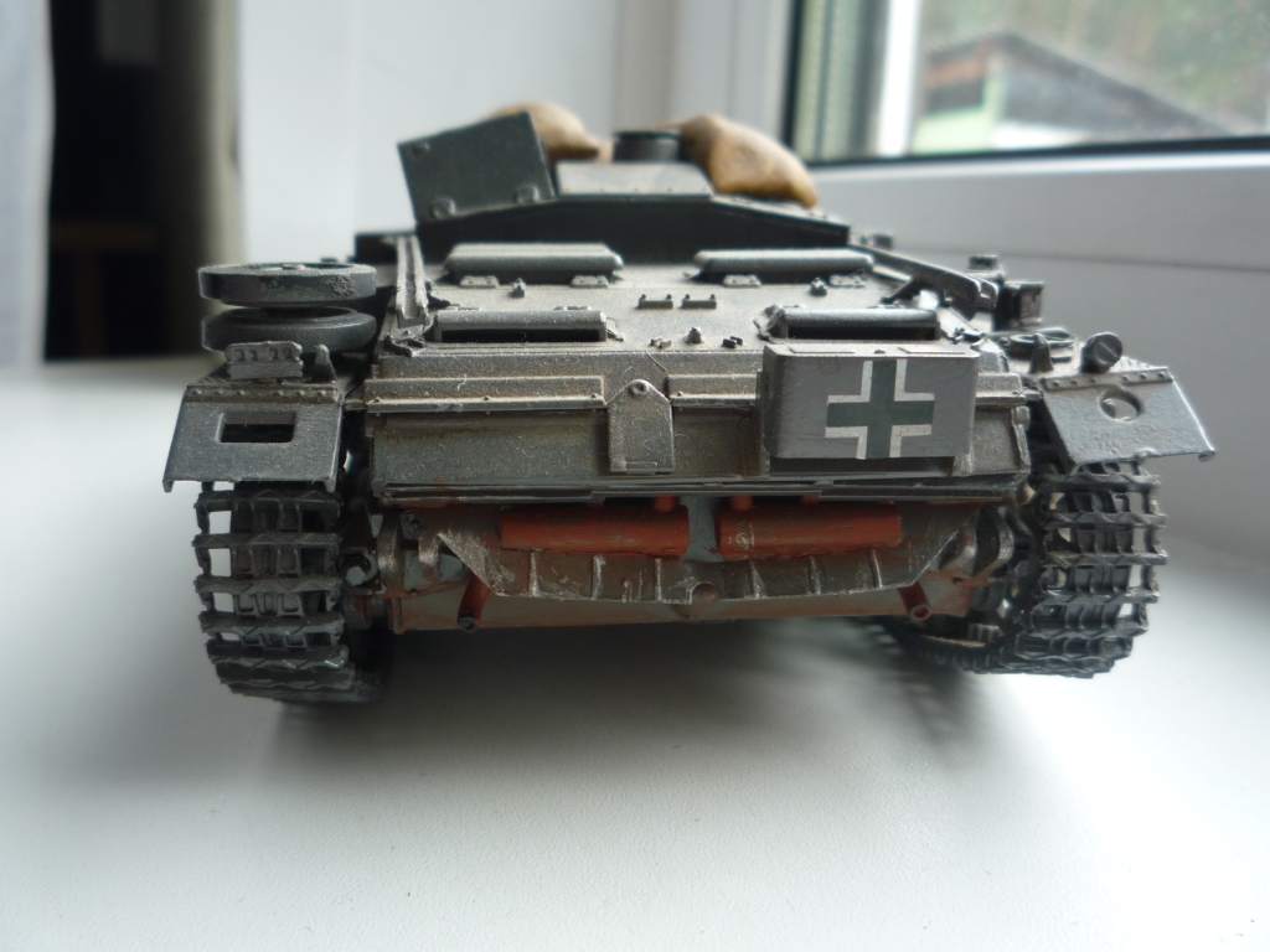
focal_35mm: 30
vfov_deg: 46.8
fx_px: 1101
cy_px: 476
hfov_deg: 60.0
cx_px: 635
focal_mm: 5.2
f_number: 3.3
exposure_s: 1/60
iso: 100
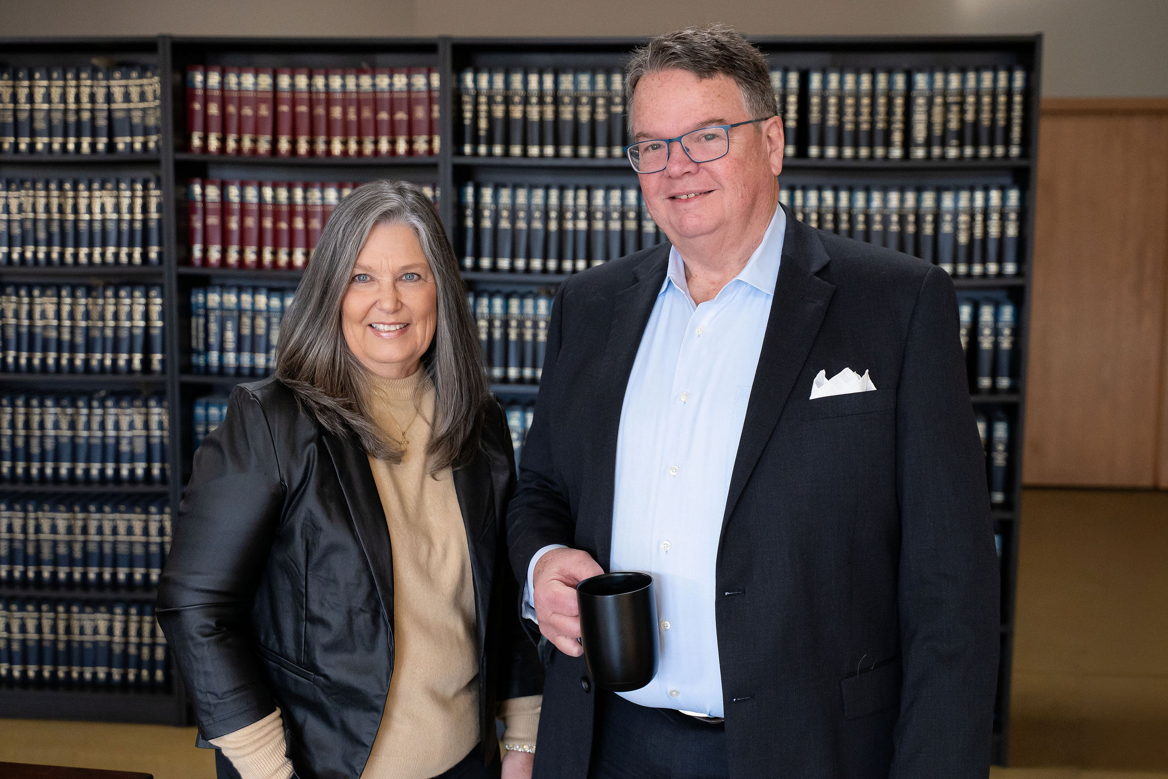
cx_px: 584
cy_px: 390
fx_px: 1362
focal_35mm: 42
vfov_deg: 31.9
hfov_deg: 46.4
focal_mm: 42
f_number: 3.5
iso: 2500
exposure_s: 1/500
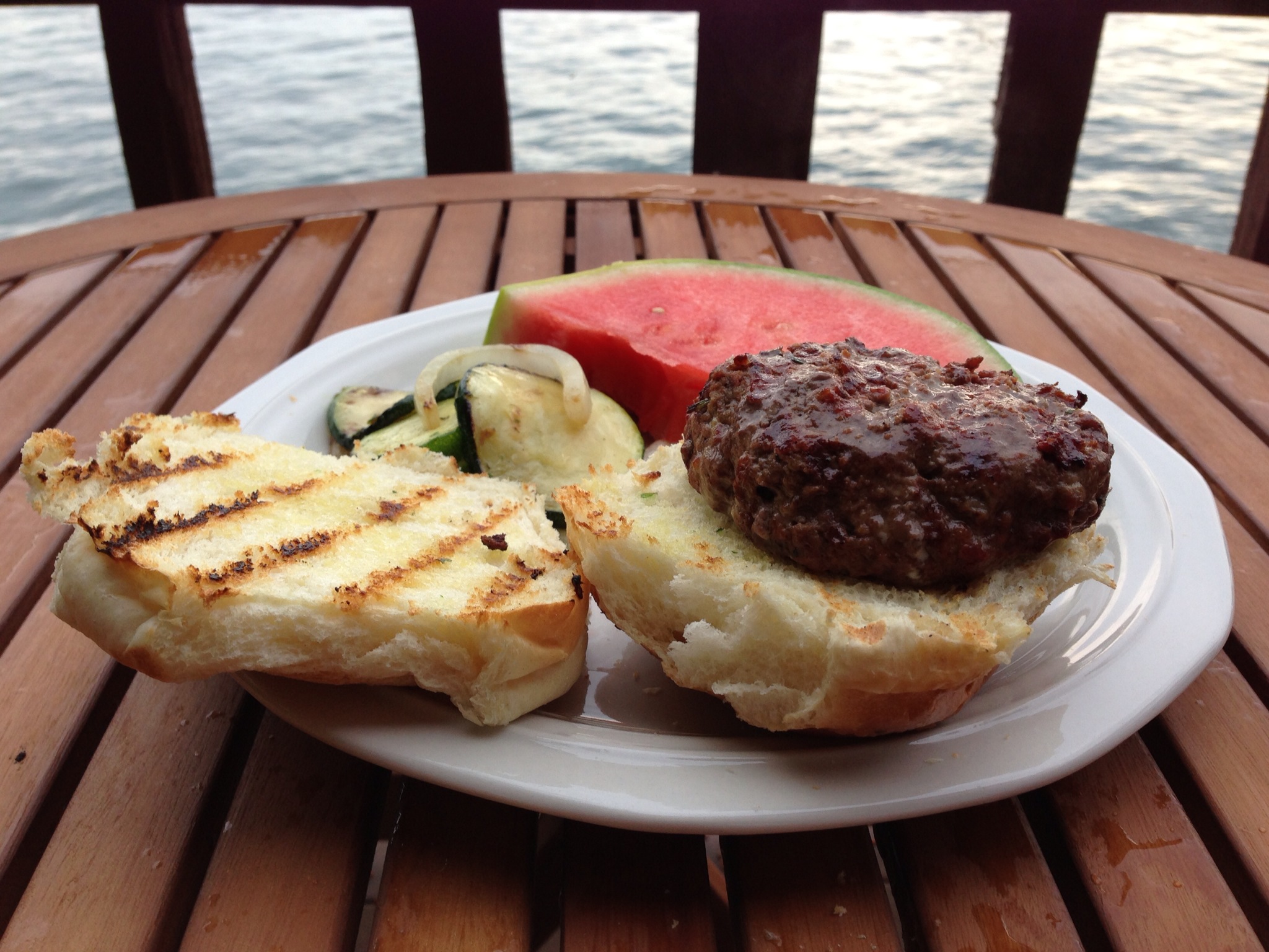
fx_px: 1210
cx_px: 634
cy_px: 476
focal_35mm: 33
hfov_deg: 55.4
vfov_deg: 42.9
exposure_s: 1/144
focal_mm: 4.13
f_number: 2.4
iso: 50
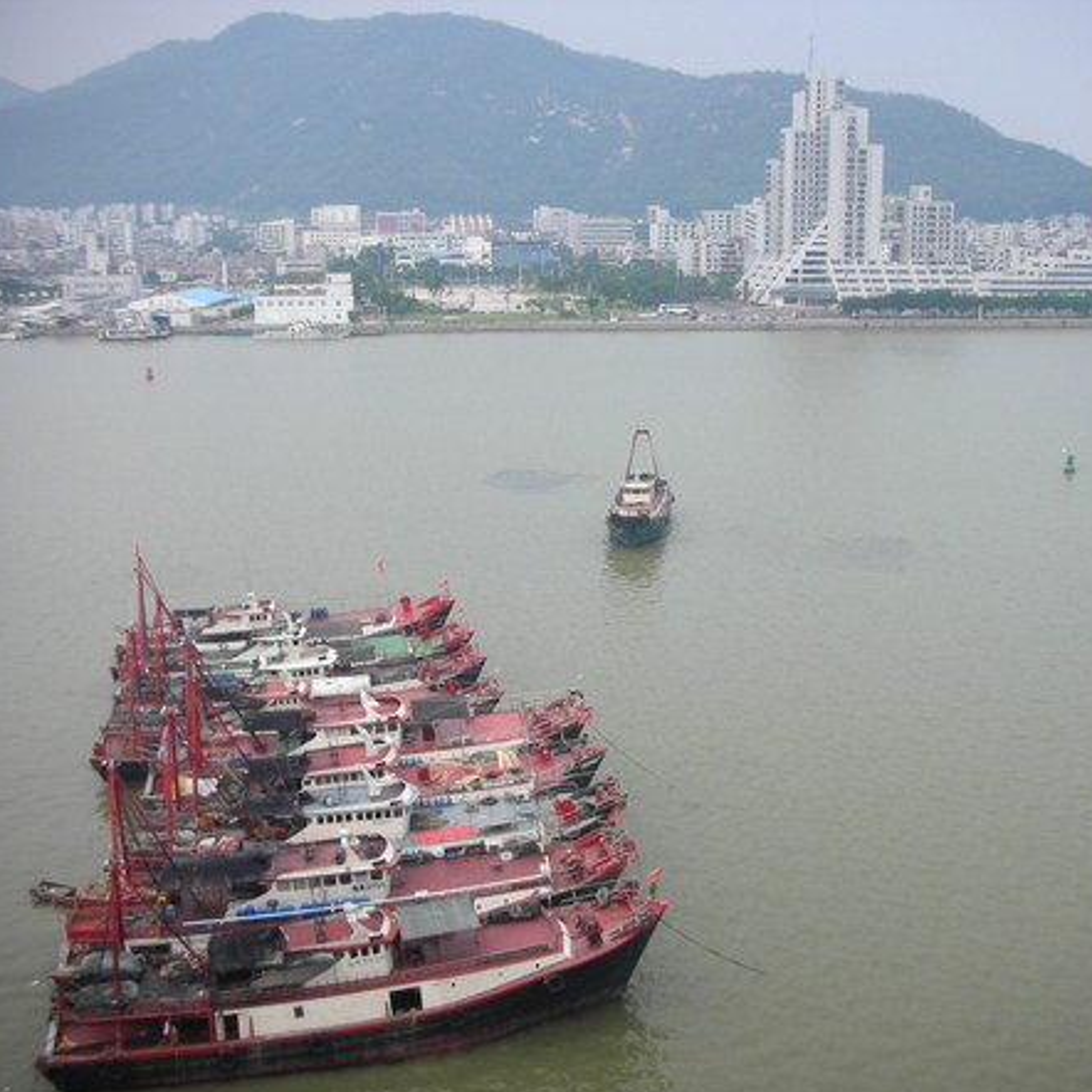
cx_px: 674
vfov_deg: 40.0
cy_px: 553
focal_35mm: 42
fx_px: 1499
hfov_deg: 39.8
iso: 50
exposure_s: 1/448
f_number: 3
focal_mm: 5.8
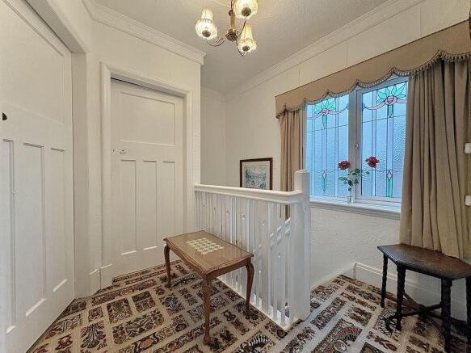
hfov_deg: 102.1
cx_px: 236
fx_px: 190
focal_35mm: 14
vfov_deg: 85.7
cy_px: 176
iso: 200
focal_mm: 2.22
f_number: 2.2
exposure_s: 1/100
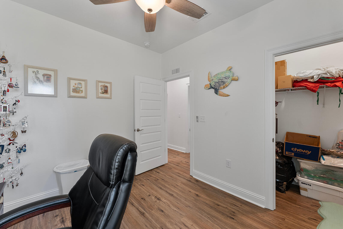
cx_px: 172
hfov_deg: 104.2
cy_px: 114
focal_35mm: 14
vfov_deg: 81.2
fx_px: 133
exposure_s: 1/15
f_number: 6.3
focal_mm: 14
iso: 640
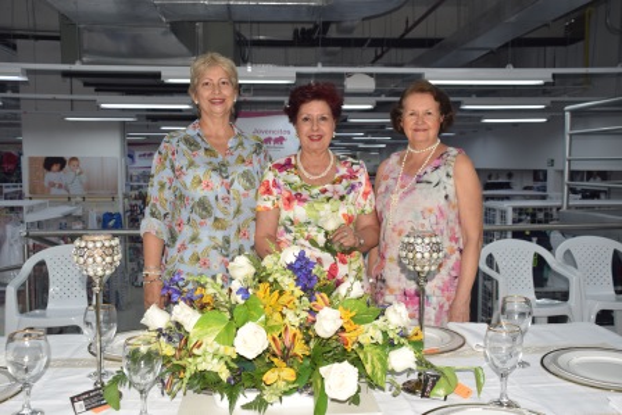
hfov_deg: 53.1
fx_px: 622
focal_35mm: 36
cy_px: 208
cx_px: 311
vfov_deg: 36.9
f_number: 5.6
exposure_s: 1/80
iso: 400
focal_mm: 24
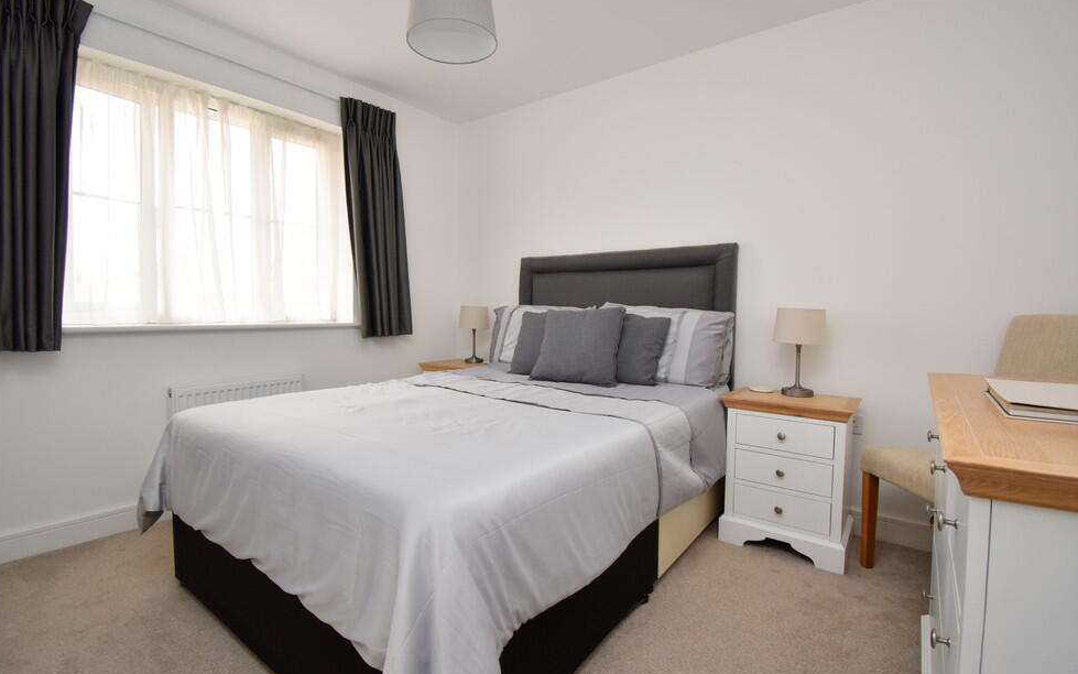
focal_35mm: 16
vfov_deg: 71.3
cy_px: 334
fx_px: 470
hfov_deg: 97.8
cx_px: 531
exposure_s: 1/200
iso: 500
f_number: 5
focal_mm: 10
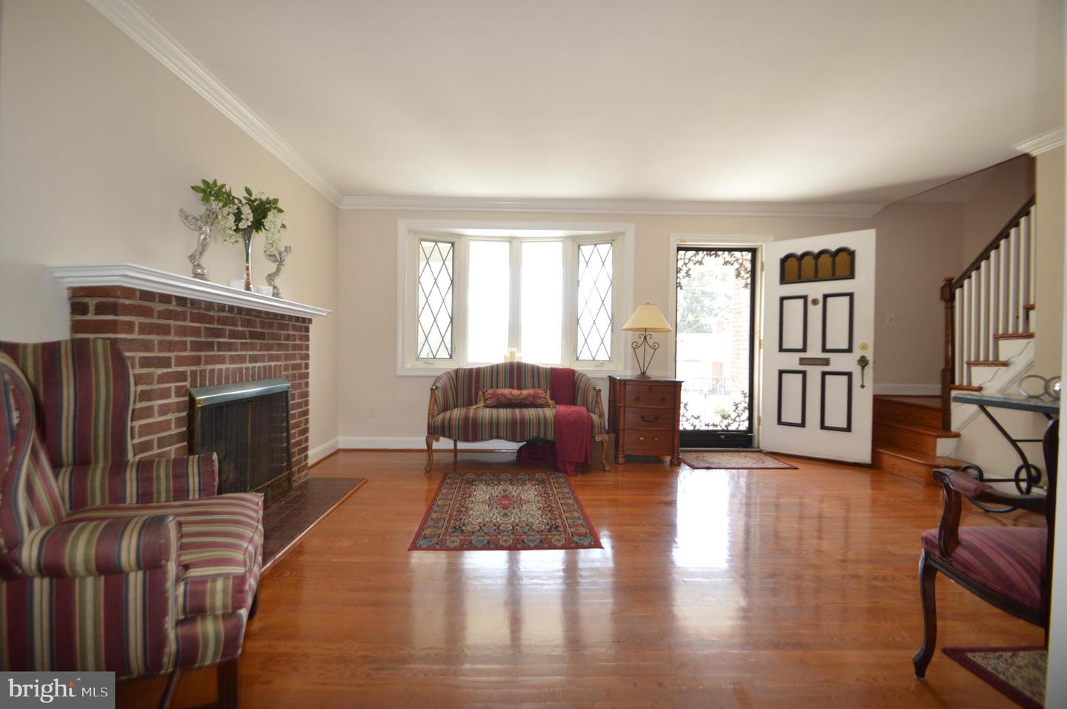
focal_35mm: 15
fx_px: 444
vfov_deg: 77.2
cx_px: 534
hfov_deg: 100.4
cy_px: 354
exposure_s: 1/100
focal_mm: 10
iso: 400
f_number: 4
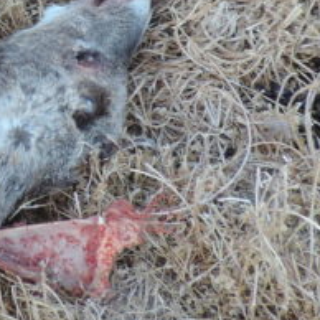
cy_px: -33
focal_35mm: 112
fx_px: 1171
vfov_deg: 15.2
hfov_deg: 14.6
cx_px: -152
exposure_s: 1/50
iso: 80
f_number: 3
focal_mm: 4.3
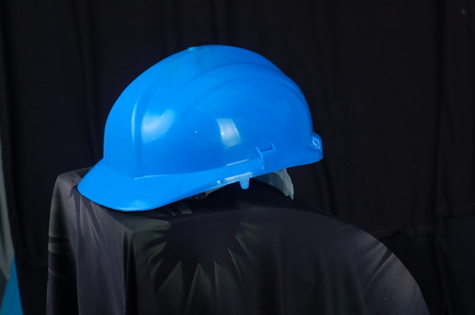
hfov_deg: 27.0
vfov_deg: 18.1
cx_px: 238
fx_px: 988
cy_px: 158
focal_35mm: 75
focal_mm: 50
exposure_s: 1/80
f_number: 3.5
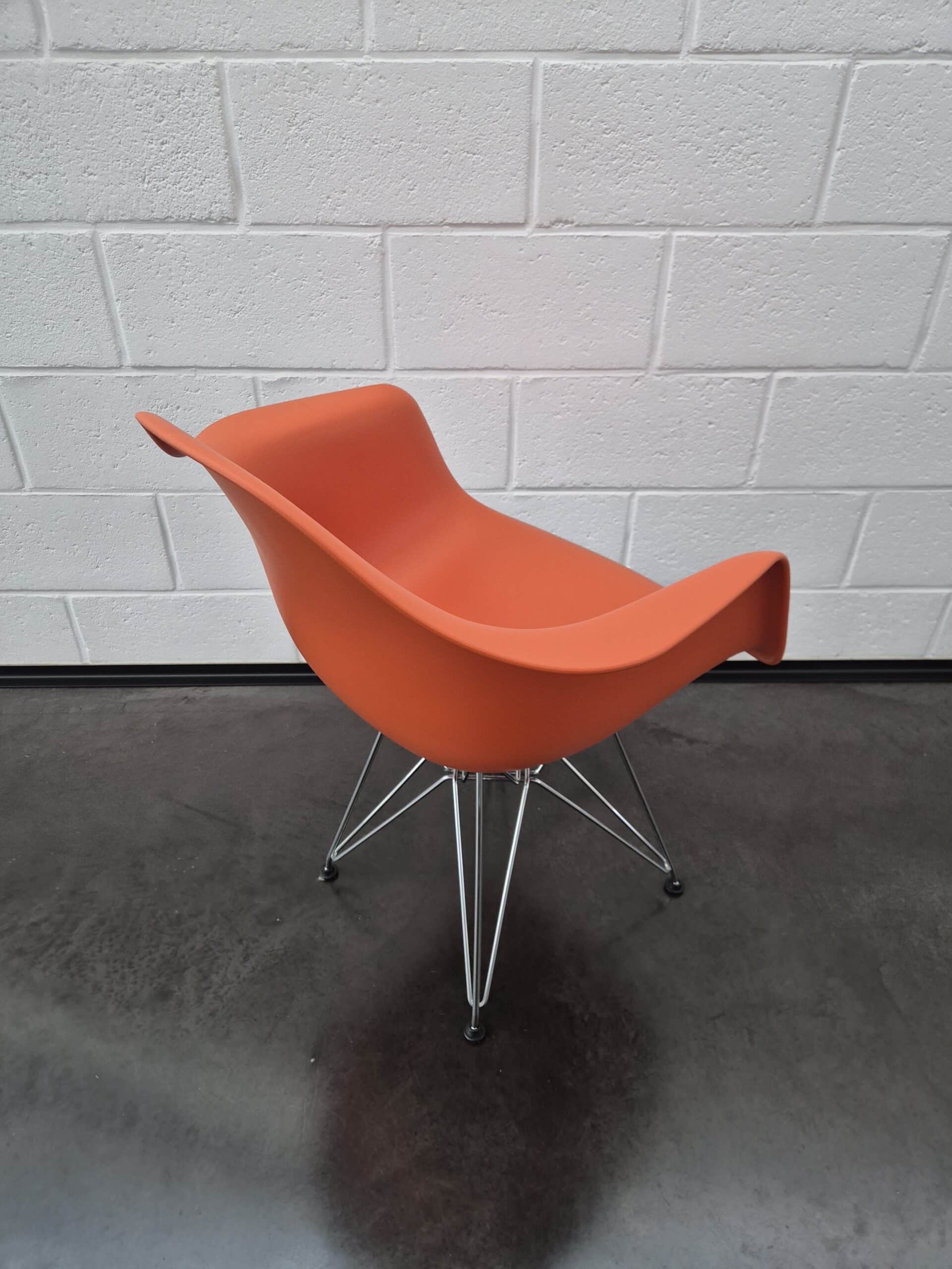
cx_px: 476
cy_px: 634
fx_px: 843
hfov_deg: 58.9
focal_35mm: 23
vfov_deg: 73.9
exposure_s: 1/100
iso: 250
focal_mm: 5.4
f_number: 1.8
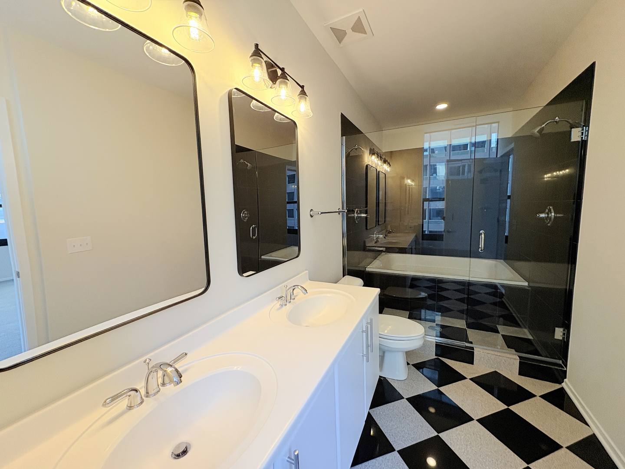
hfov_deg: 102.1
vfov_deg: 85.7
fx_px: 253
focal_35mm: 14
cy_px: 234
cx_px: 312
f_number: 2.2
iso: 100
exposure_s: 1/120
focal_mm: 2.22
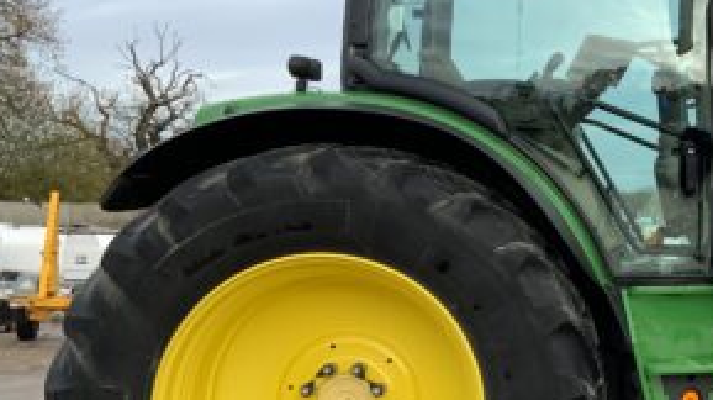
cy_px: 217
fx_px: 1322
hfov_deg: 28.0
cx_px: 750
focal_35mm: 70
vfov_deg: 17.2
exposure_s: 1/482
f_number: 1.8
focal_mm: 3
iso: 16
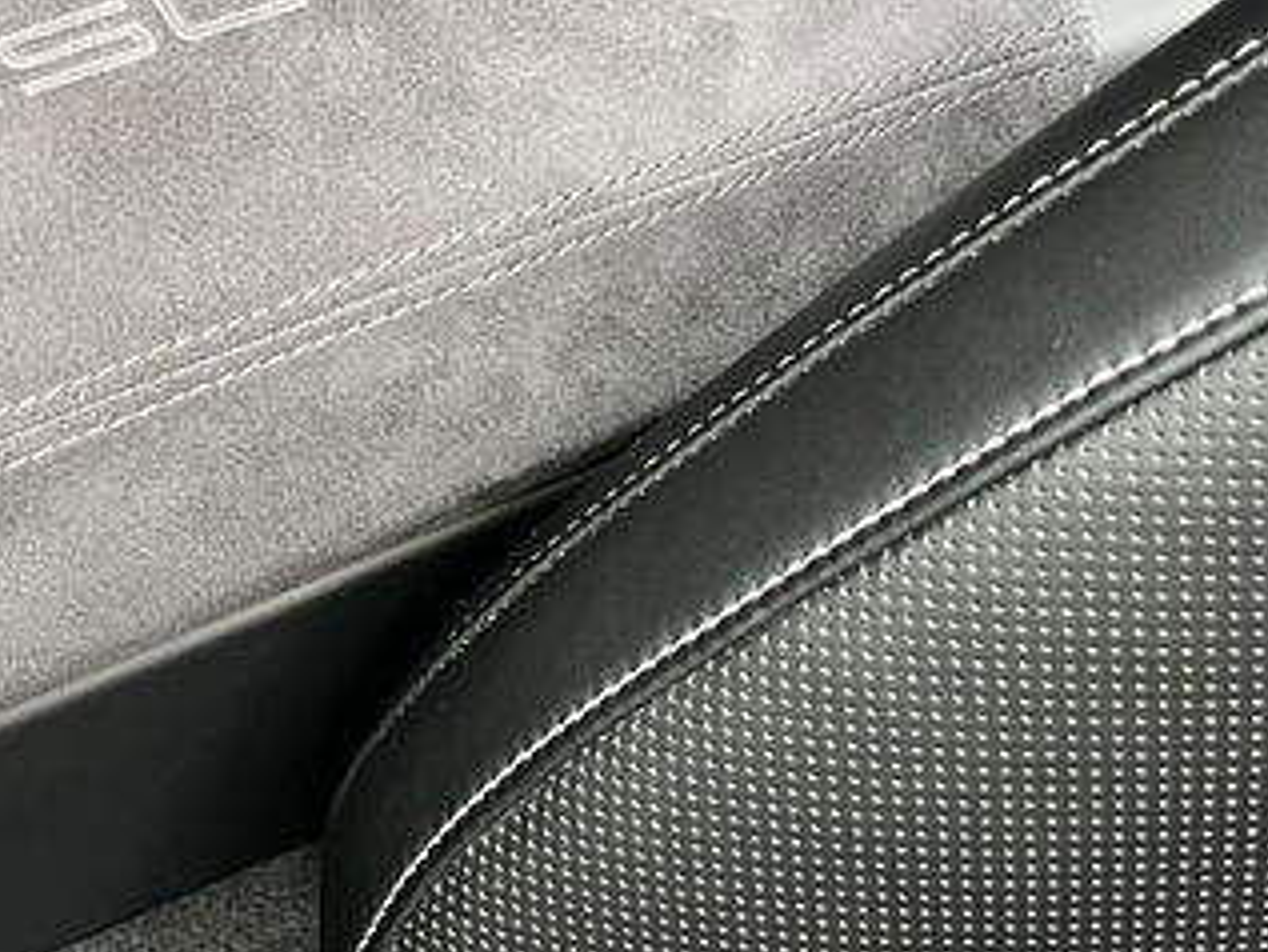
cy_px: 88
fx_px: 2309
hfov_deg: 28.9
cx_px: 24
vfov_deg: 22.7
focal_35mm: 63
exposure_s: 1/50
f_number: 1.6
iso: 200
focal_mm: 5.1
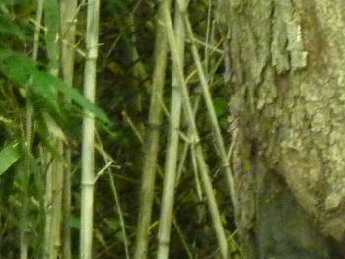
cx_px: -142
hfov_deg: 2.9
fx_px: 6702
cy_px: 420
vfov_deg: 2.2
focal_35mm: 672
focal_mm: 24.1
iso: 800
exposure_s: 1/40
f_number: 4.5
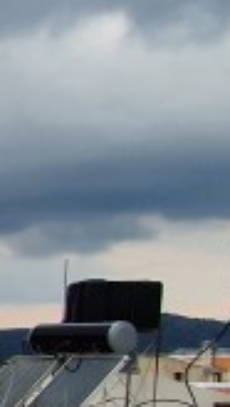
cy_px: 417
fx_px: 953
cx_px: -910
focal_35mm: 88
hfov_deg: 6.4
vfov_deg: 23.1
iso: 50
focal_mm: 1.8
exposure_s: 1/100
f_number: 2.2
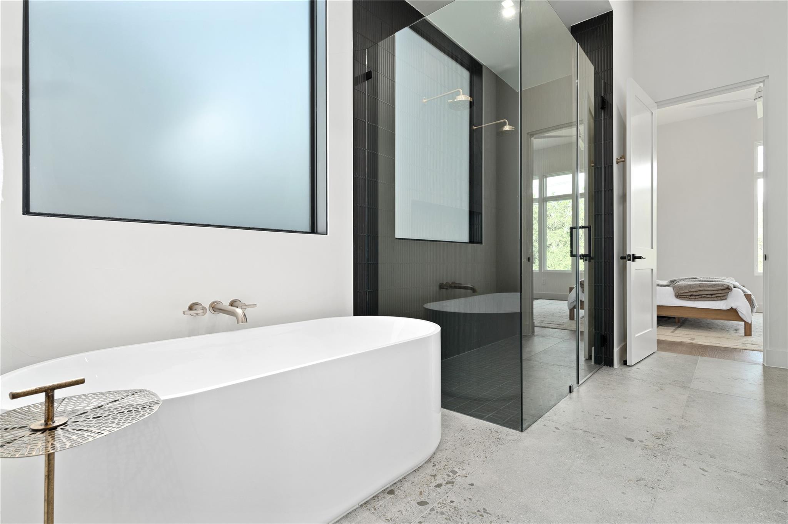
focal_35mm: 17
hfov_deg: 93.3
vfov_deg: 70.3
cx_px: 394
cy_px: 262
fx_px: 372
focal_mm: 17
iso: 800
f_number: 8
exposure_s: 1/6
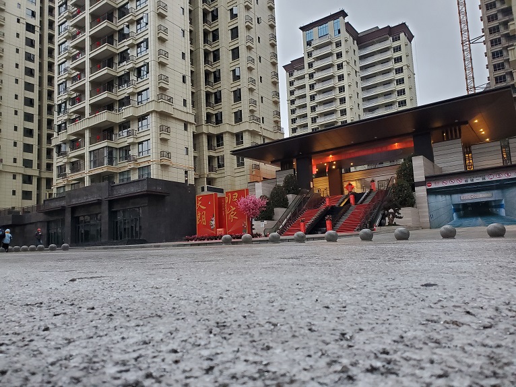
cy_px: 194
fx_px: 387
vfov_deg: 53.0
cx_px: 258
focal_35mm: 26
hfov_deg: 67.3
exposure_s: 1/50
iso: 320
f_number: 2.4
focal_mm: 4.3
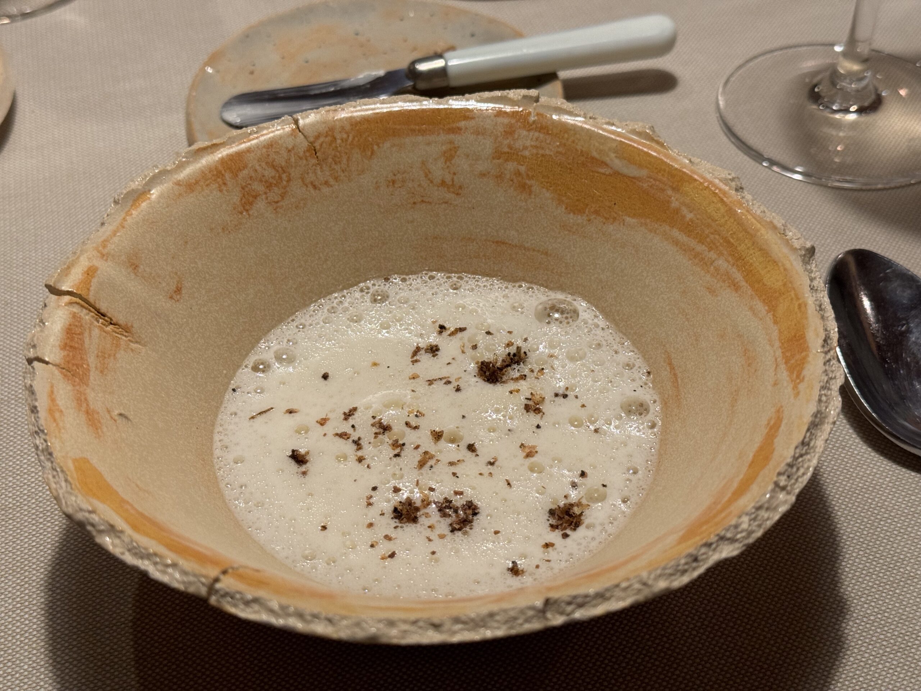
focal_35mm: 48
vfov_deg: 30.3
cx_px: 460
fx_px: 1277
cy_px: 346
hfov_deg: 39.7
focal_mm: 6.76
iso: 125
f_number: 1.78
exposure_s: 1/50
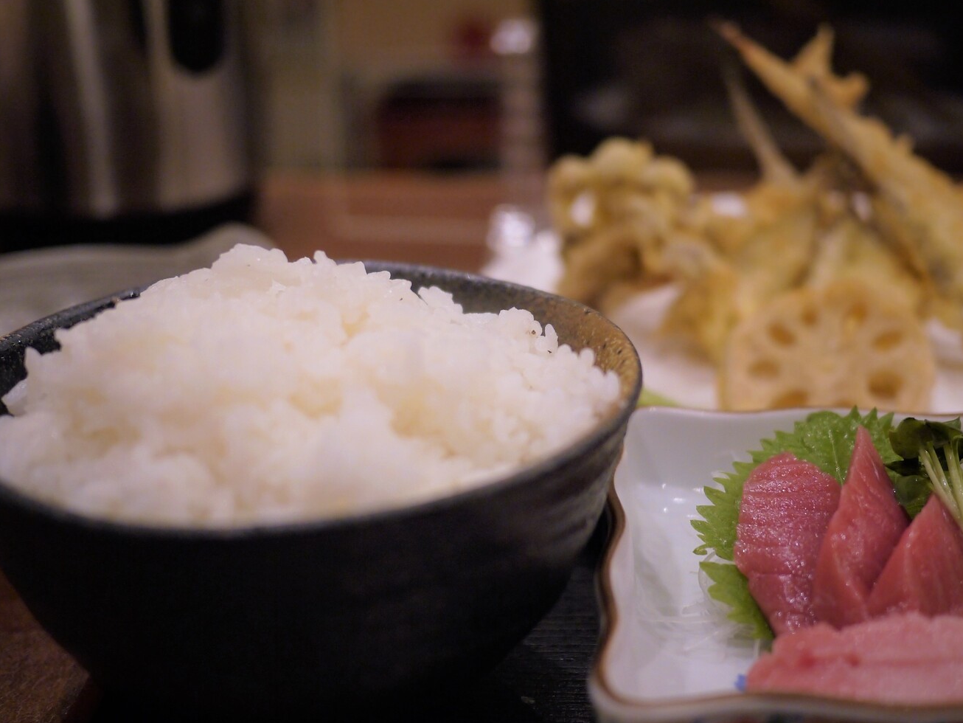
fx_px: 1363
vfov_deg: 29.7
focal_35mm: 49
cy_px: 366
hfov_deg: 38.9
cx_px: 505
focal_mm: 20
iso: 400
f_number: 1.7
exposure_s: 1/320
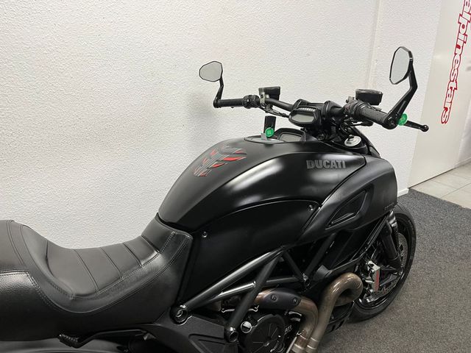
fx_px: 354
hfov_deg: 67.3
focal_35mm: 26
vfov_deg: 53.1
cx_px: 236
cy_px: 176
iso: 64
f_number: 1.6
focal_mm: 5.1
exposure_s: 1/50
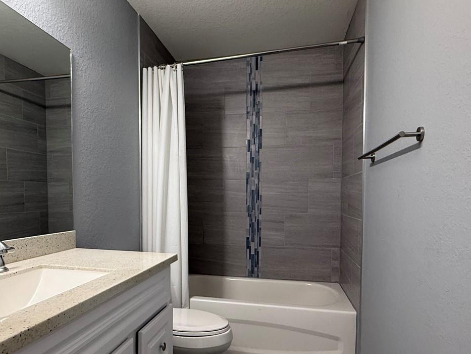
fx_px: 327
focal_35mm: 24
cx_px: 203
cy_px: 213
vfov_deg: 56.4
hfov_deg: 71.2
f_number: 2.2
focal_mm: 2.22
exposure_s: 1/120
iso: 320
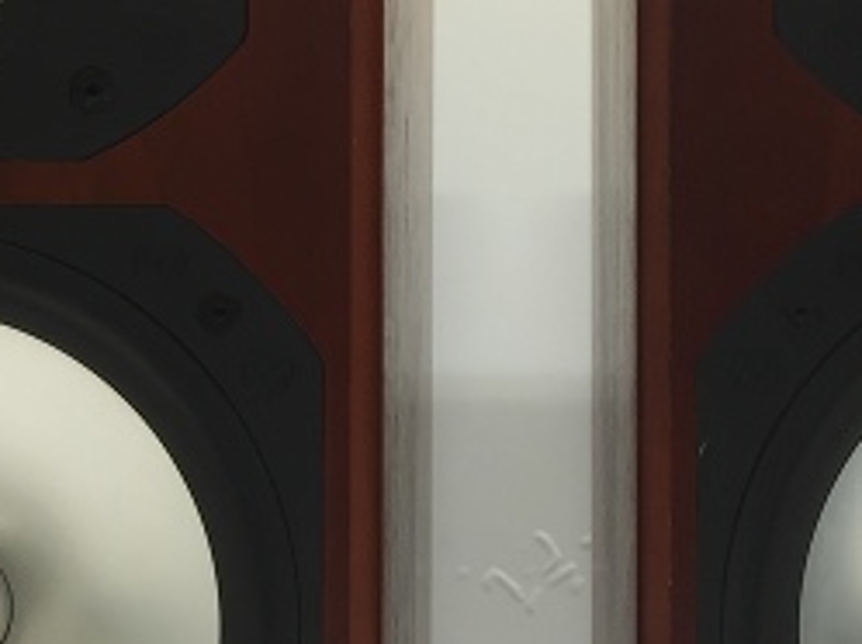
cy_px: 431
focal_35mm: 91
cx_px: 495
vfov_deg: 16.2
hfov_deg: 21.6
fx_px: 2263
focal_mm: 4.15
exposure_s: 1/30
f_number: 2.2
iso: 64
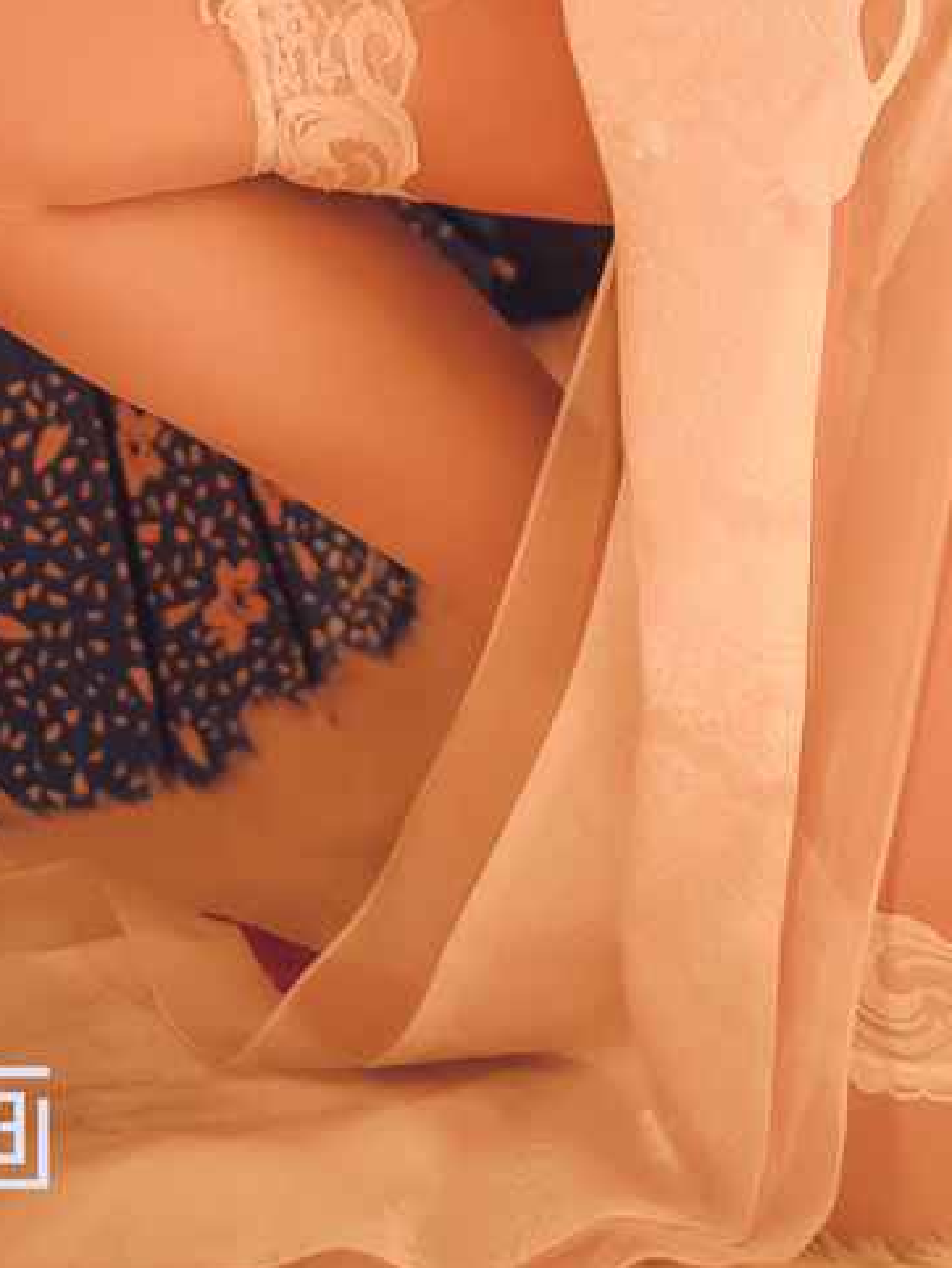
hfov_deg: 12.1
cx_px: 847
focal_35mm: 122
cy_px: -1047
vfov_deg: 14.2
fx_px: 4470
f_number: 3.5
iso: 400
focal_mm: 34
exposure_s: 1/15
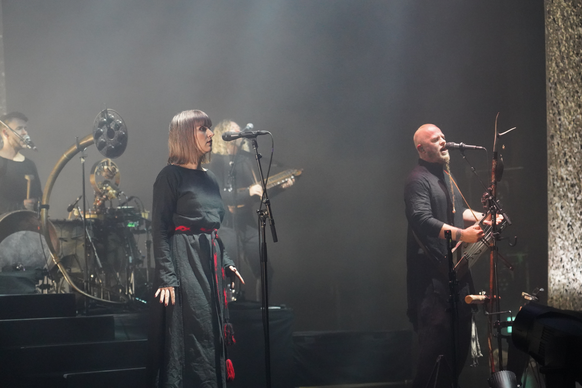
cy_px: 194
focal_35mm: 105
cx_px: 291
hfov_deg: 19.5
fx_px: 1697
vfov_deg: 13.0
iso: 12800
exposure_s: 1/160
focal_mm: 105
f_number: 4
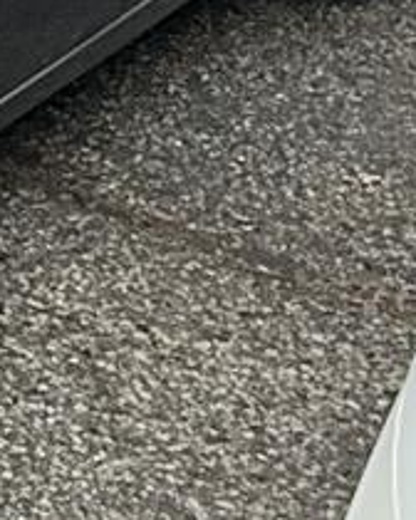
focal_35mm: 143
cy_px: -47
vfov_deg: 13.2
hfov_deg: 8.9
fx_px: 2201
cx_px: -802
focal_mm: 6.86
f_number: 1.78
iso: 50
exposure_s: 1/1208
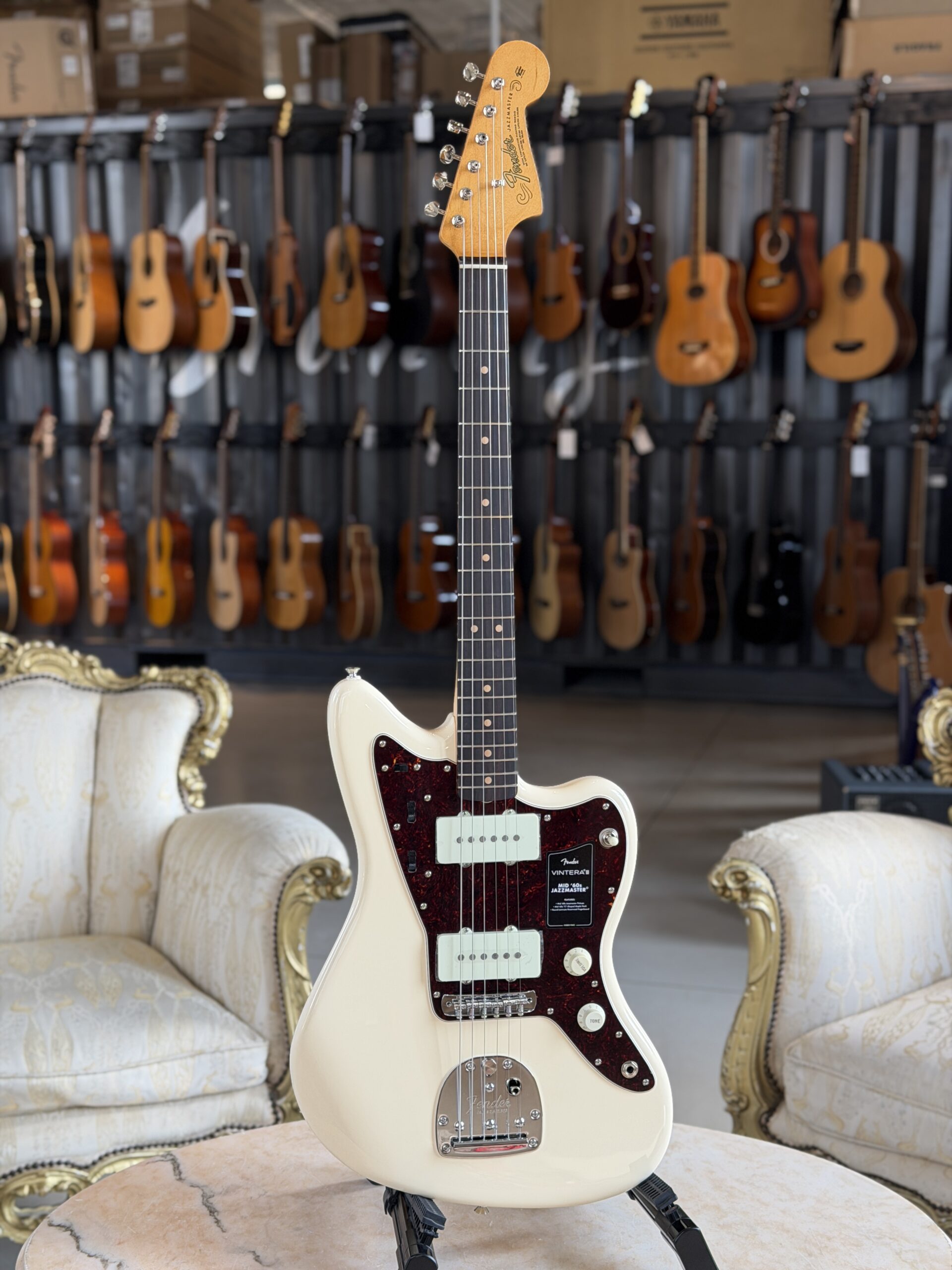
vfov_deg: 39.7
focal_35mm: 48
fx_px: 1760
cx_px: 476
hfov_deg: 30.3
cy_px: 635
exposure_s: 1/121
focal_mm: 6.76
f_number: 1.78
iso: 50
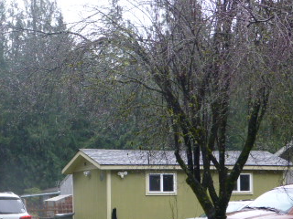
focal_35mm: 94
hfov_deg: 20.3
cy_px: 187
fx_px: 796
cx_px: 10
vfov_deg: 15.6
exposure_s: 1/60
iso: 320
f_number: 4.2
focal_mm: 8.5
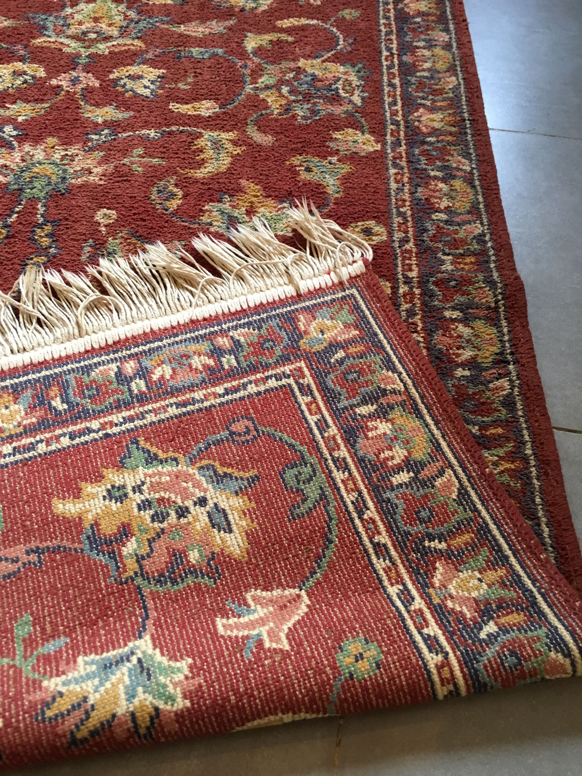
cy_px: 388
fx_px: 650
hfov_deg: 48.2
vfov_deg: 61.7
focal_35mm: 29
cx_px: 291
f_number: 2.2
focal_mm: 4.15
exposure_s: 1/33
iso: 160
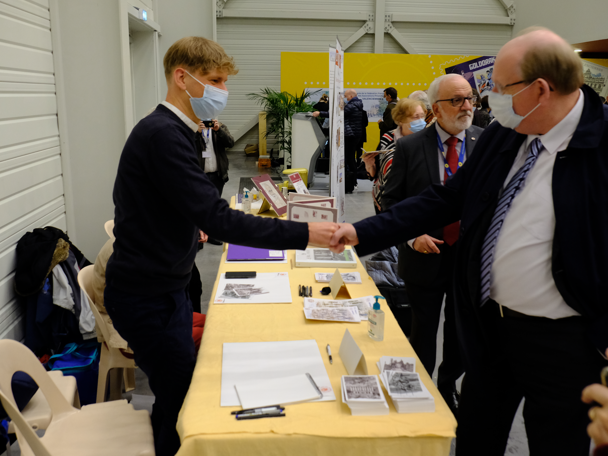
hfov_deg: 56.8
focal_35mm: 32
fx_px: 562
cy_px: 227
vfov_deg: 44.2
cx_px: 297
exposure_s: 1/45
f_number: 4.5
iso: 2000
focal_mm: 19
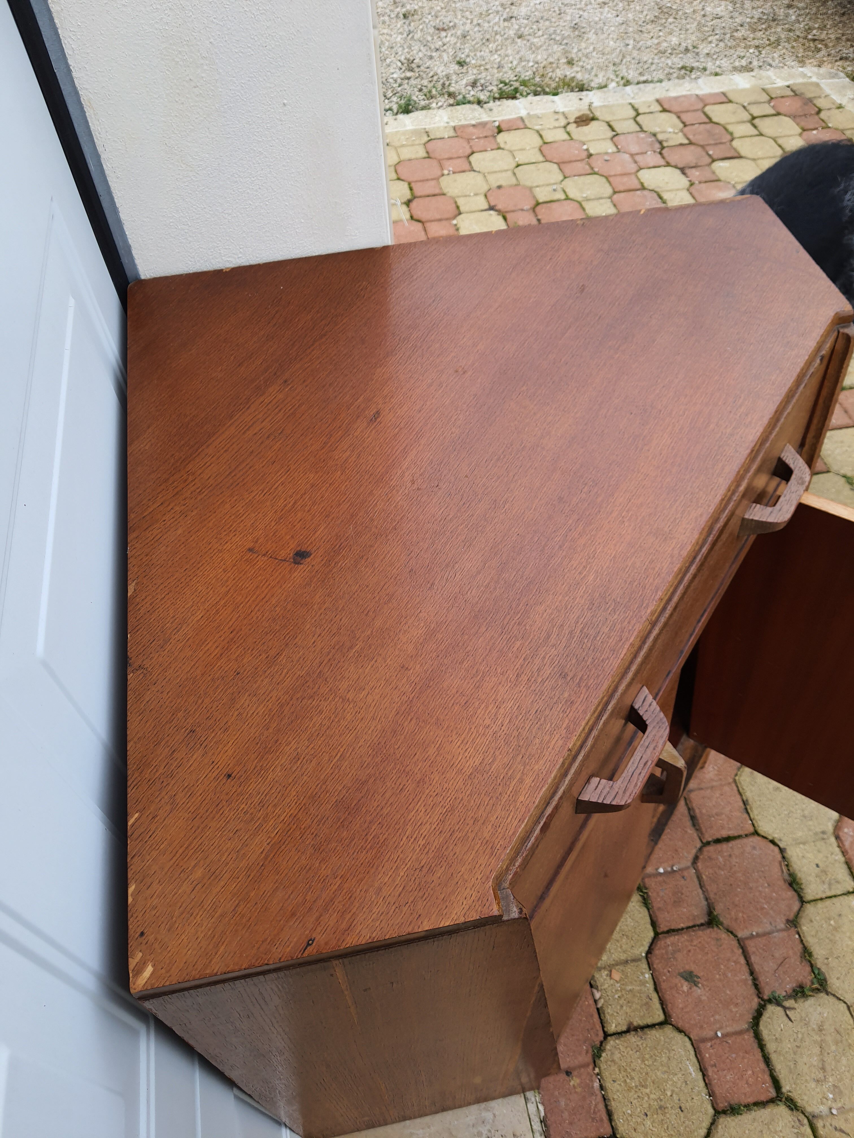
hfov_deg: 53.1
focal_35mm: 26
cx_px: 427
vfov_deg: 67.3
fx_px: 855
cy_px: 569
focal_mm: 4.32
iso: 50
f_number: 1.7
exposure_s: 1/270
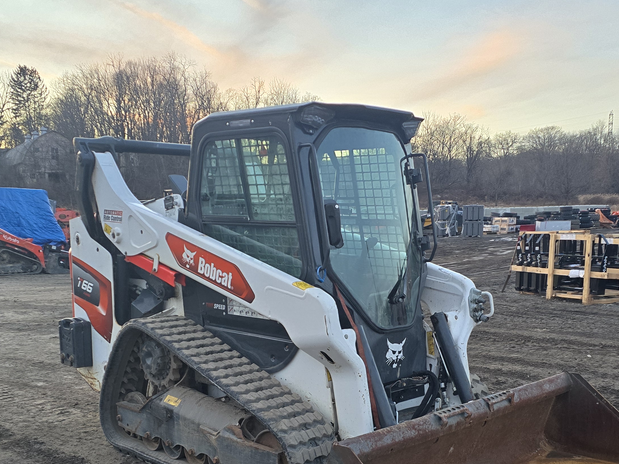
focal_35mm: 42
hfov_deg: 44.7
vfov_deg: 33.7
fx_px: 751
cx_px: 336
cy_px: 349
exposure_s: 1/180
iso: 160
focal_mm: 6.3
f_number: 1.7
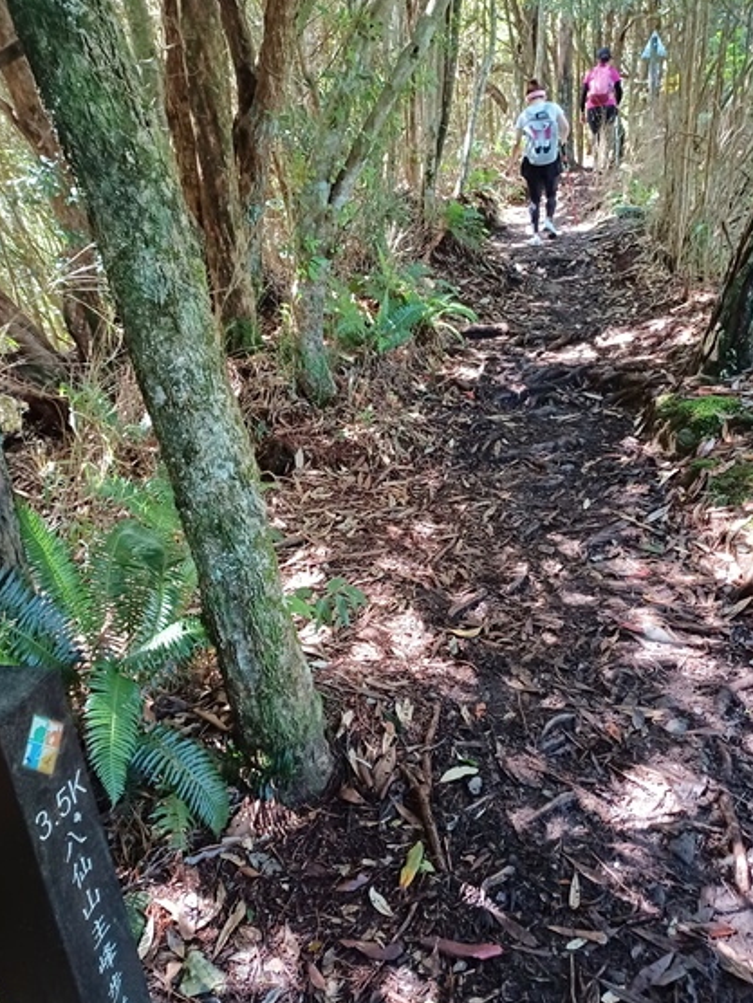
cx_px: 397
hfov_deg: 51.3
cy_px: 521
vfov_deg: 65.3
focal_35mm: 27
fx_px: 783
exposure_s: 1/24
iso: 400
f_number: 1.8
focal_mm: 4.6
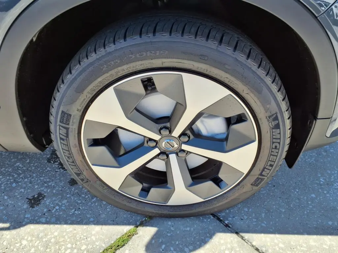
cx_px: 169
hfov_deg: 65.3
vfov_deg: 51.4
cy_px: 126
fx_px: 264
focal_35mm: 27
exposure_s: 1/833
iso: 40
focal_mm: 3.58
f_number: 1.9
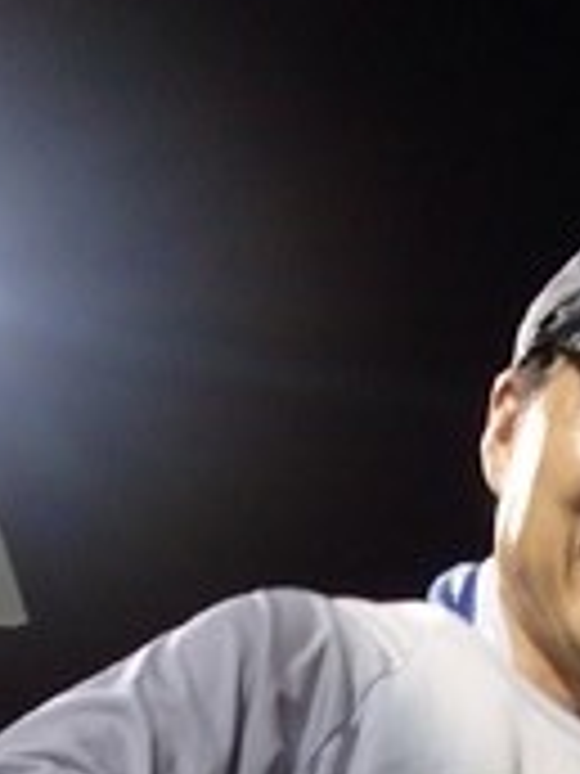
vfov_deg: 22.4
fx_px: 1743
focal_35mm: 78
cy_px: 1008
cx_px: 504
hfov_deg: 18.6
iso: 400
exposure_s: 1/30
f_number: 3.9
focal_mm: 5
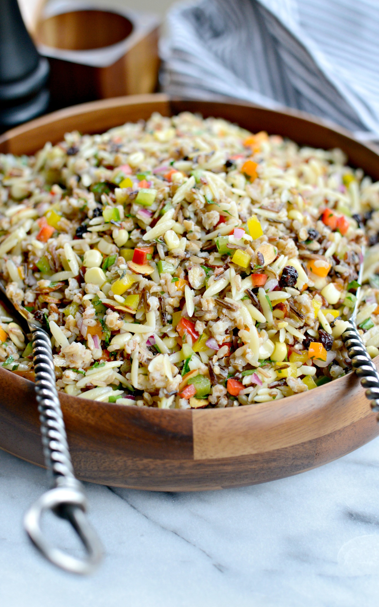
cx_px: 182
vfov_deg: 38.9
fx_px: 859
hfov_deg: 24.9
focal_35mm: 52
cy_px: 300
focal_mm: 50
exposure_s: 1/400
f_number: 3.2
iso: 1000
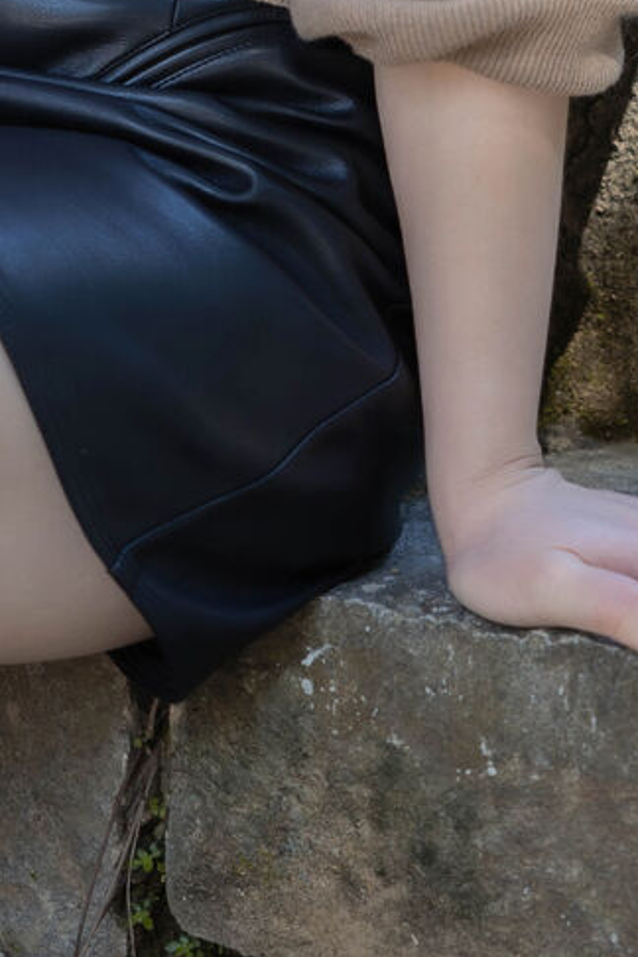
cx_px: 284
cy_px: -510
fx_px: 6885
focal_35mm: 259
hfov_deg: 5.3
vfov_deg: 7.8
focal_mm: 70
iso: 100
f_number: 2.8
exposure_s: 1/100
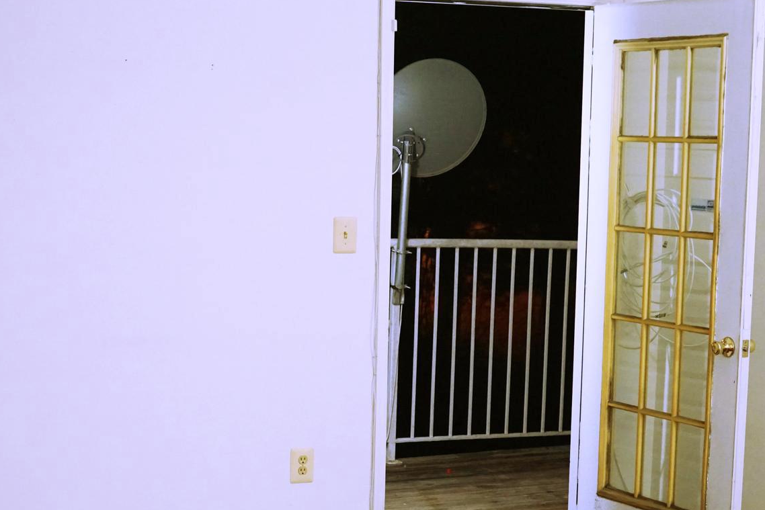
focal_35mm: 81
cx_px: 272
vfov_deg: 16.8
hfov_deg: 25.0
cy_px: 379
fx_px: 1721
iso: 1600
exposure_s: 1/160
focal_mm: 30
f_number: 2.8
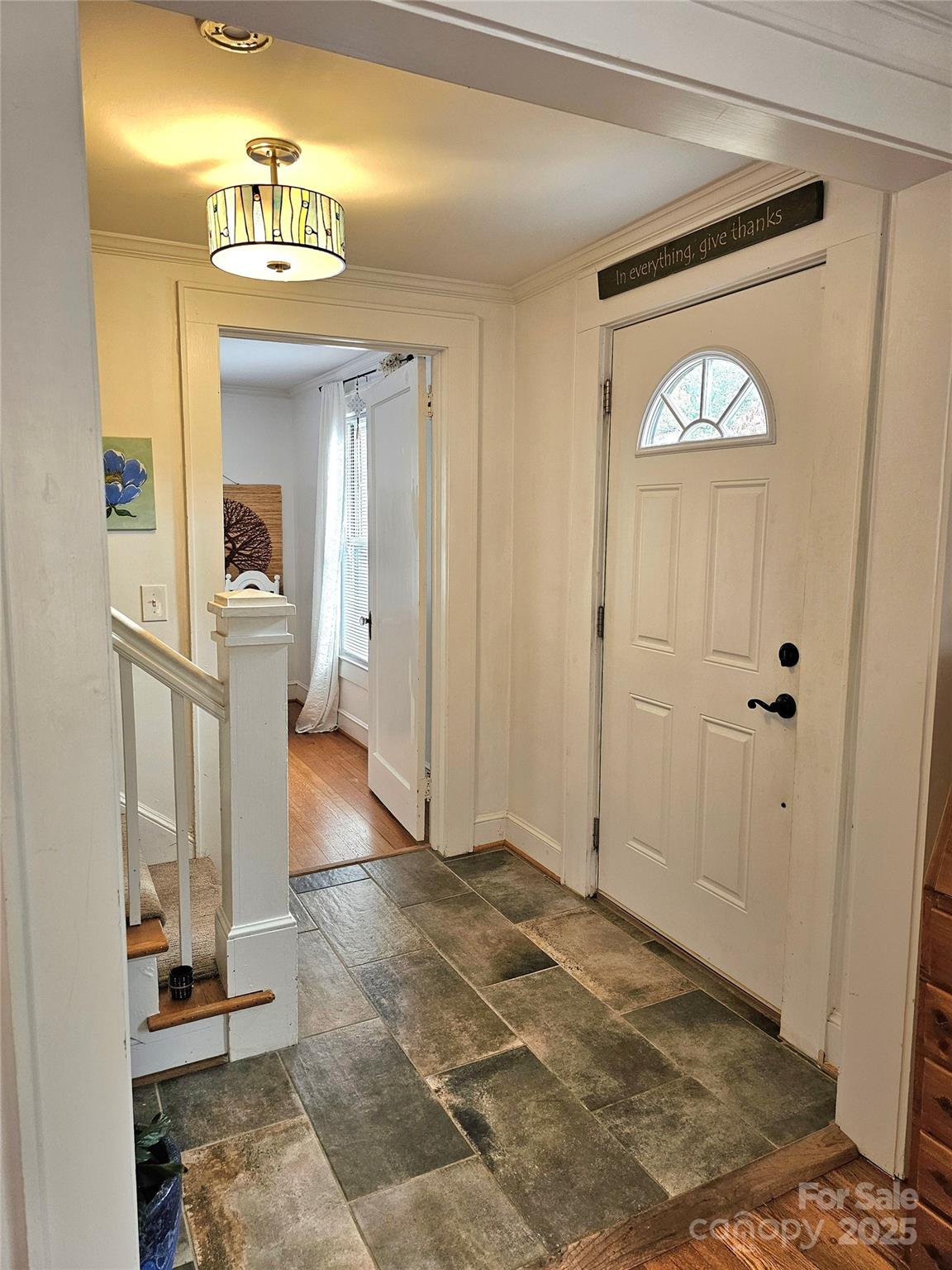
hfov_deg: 58.9
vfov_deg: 73.9
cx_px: 476
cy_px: 635
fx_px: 843
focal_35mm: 23
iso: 250
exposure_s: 1/120
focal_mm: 6.3
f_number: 1.7
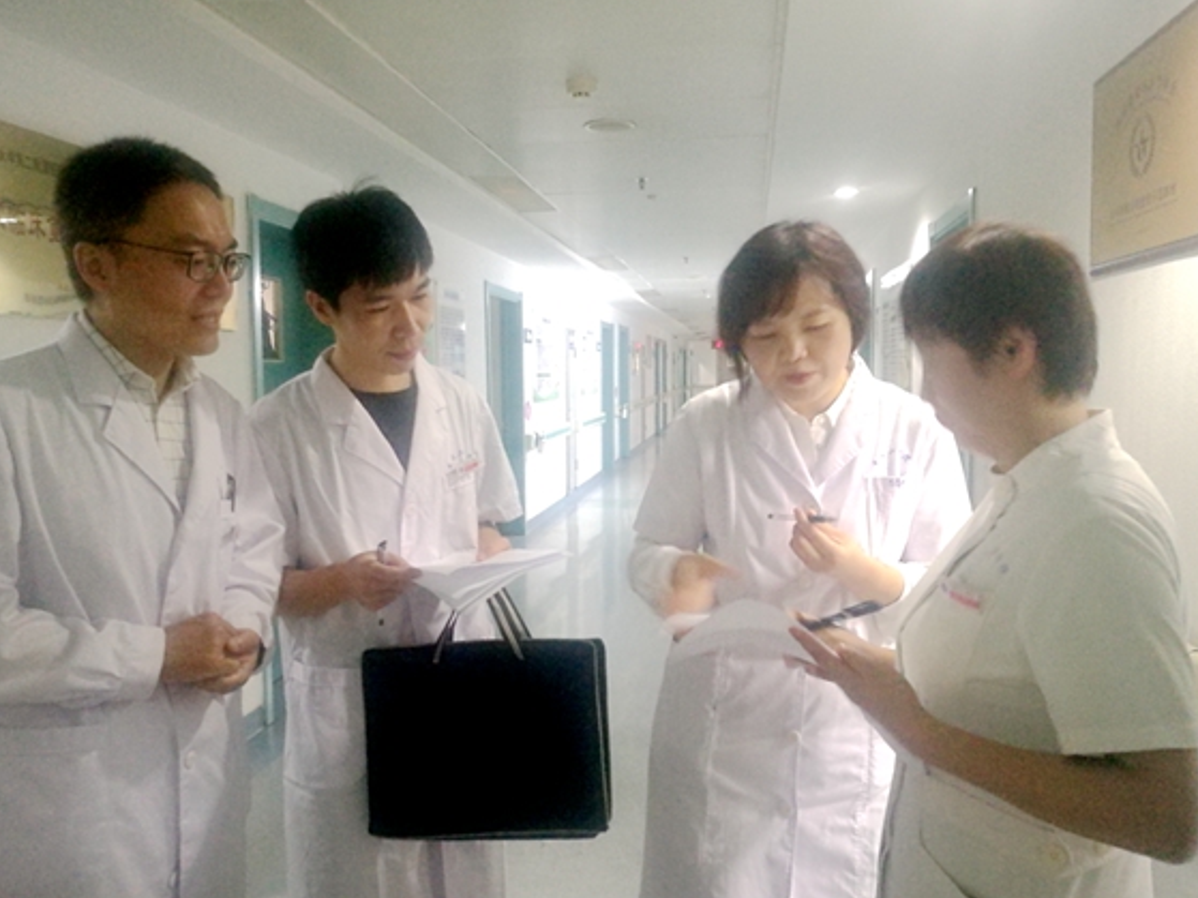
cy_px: 439
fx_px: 1003
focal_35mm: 29
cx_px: 596
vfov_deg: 48.2
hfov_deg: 61.7
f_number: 2.2
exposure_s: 1/16.7
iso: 1000
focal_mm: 4.5
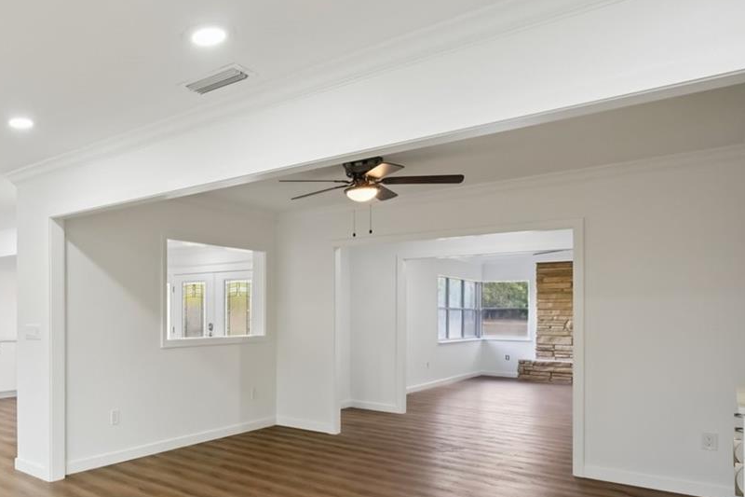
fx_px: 538
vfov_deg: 49.1
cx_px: 108
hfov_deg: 61.2
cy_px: 307
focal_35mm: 26
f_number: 8
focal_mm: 13
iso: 500
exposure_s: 1/20
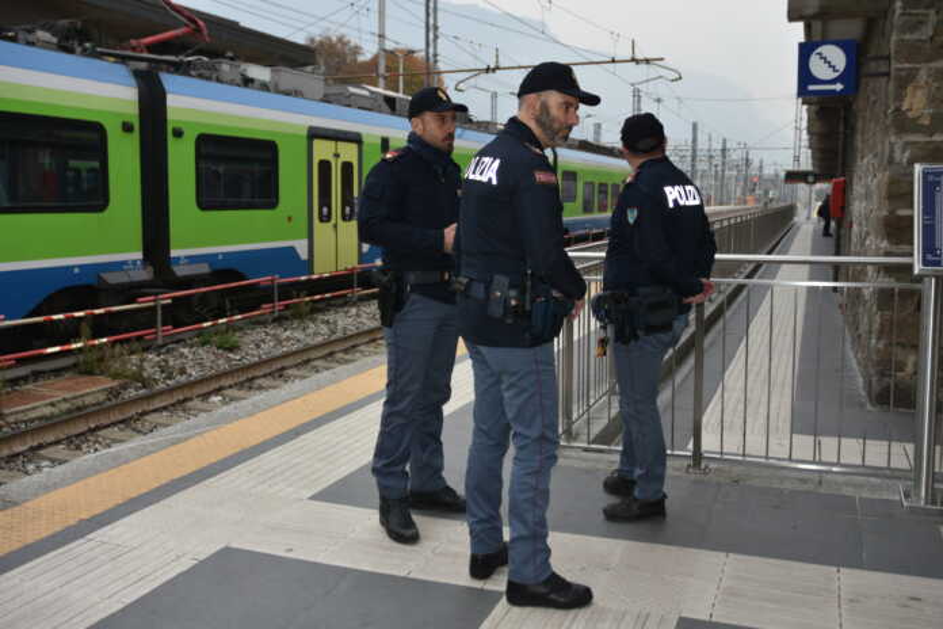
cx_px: 472
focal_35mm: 36
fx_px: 943
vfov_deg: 36.9
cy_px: 314
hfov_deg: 53.1
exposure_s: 1/250
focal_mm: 24
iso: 180
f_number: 3.8
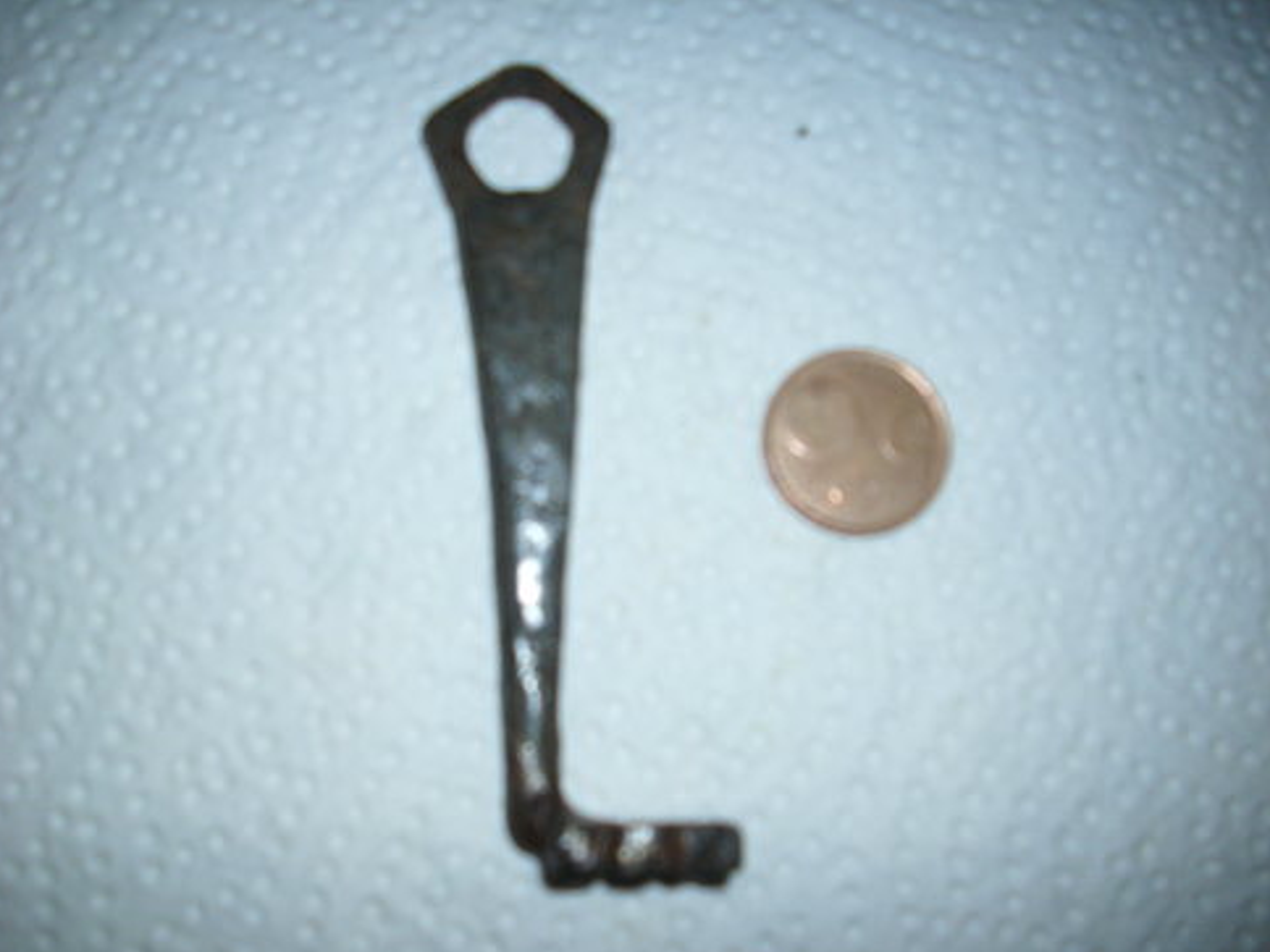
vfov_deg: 44.2
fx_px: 1174
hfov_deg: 56.8
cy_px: 489
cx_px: 627
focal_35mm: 32
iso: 50
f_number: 2.8
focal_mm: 6.2
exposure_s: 1/60
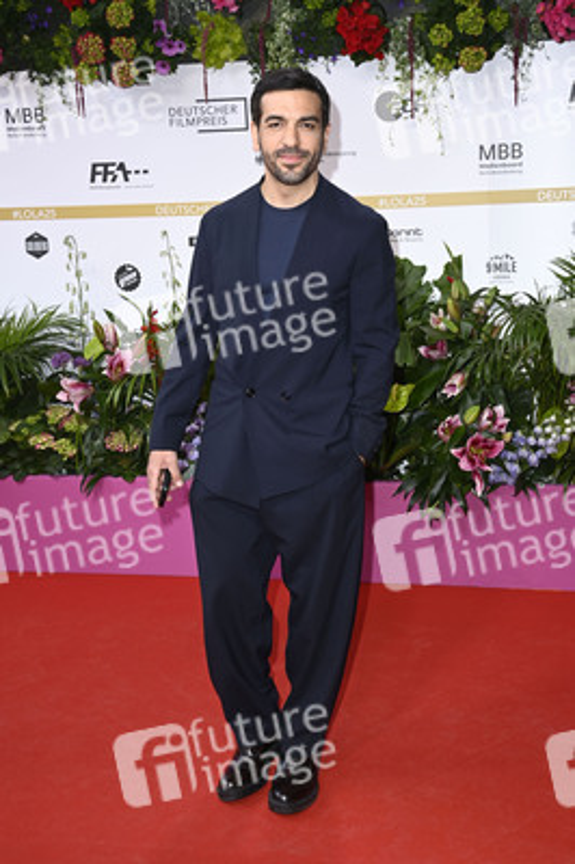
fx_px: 1104
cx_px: 288
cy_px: 432
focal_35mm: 46
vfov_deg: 42.8
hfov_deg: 29.2
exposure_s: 1/200
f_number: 6.3
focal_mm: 46
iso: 640
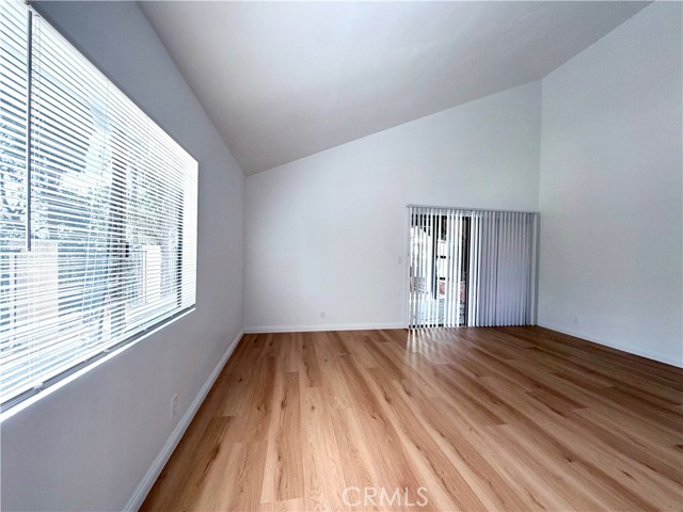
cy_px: 256
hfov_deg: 102.1
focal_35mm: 14
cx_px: 342
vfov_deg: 85.7
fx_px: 276
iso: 80
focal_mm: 2.22
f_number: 2.2
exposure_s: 1/121
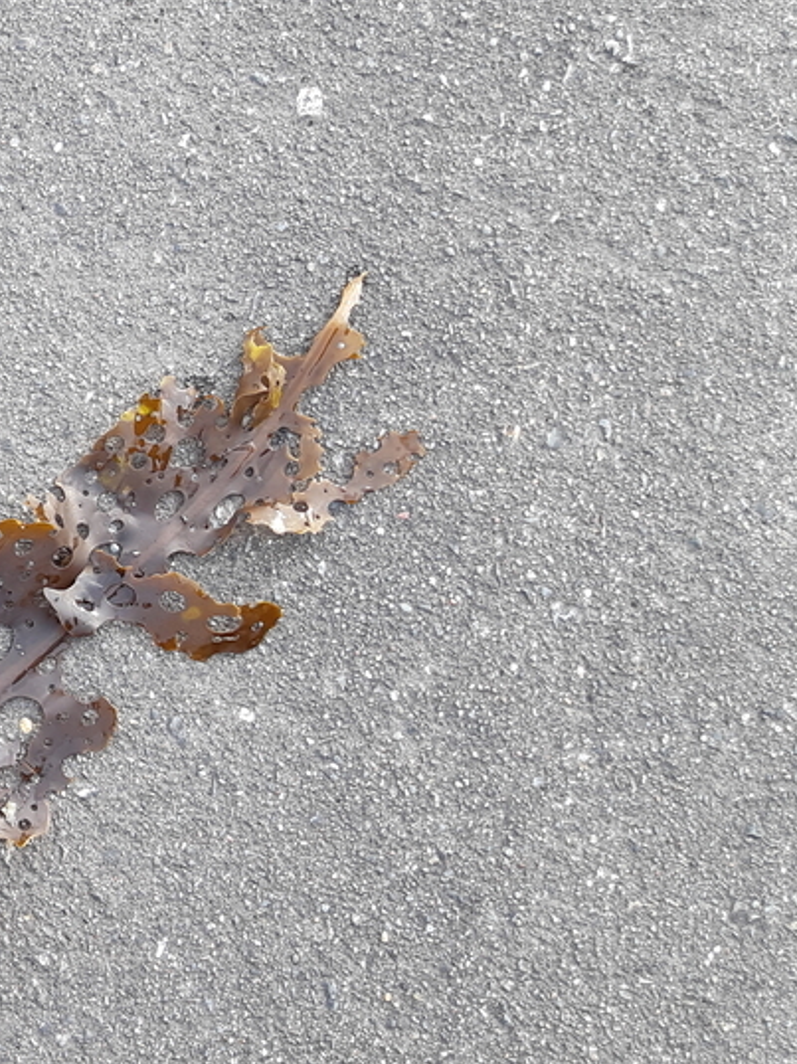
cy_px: 437
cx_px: -346
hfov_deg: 21.7
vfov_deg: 33.2
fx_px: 1782
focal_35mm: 58
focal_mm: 3.93
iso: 40
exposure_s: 1/106
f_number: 1.7
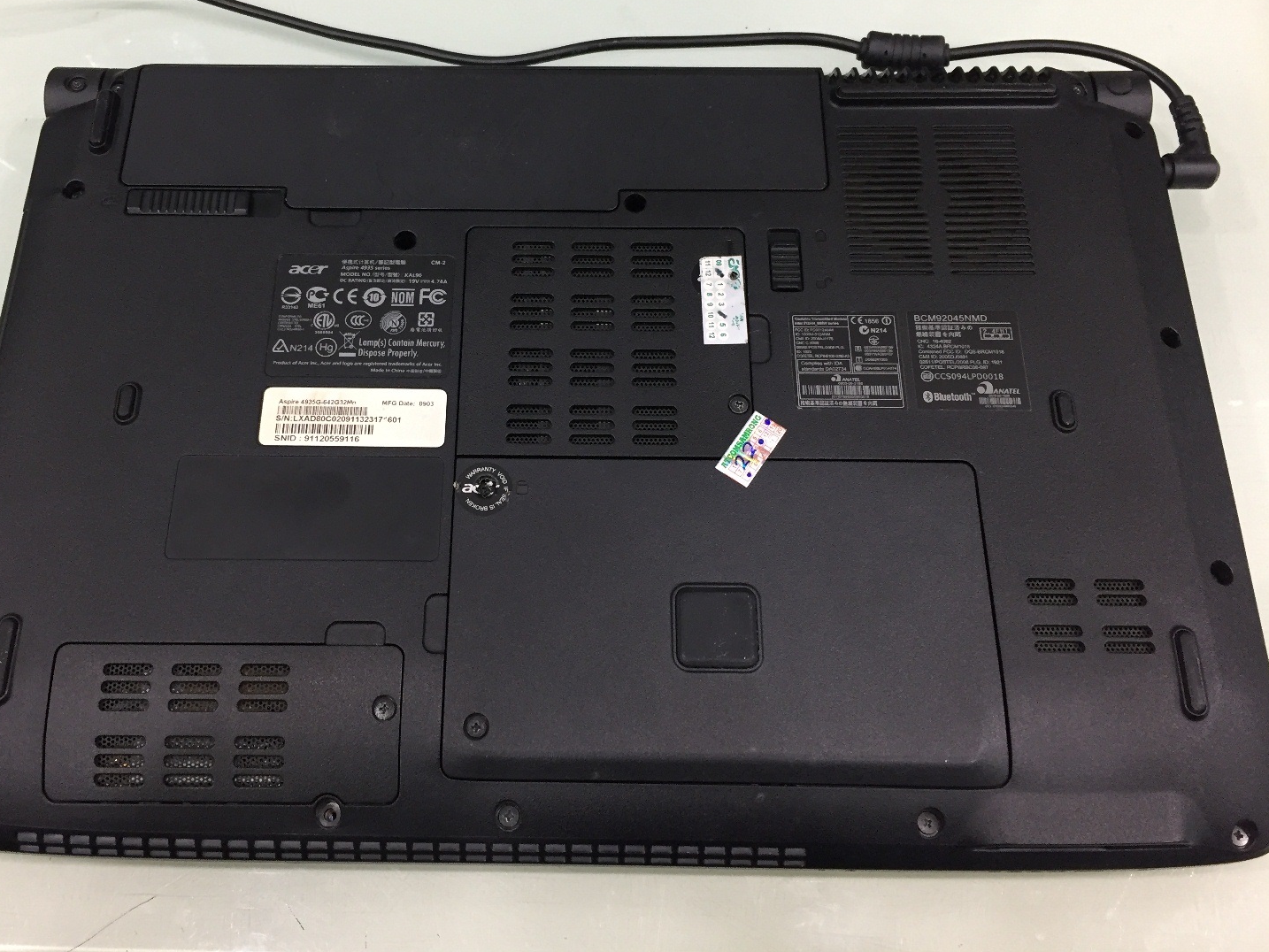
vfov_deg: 42.9
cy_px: 418
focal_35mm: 33
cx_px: 558
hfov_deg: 55.2
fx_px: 1210
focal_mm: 4.15
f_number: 2.2
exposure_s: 1/33
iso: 160
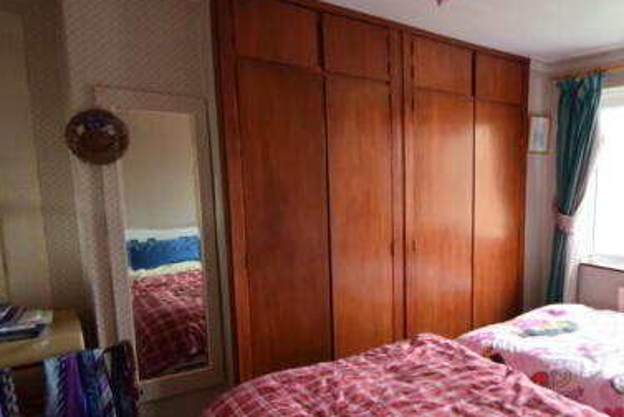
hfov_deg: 63.9
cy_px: 244
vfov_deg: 49.4
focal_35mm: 26
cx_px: 490
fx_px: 451
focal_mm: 10
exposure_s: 1/25
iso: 800
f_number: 3.5
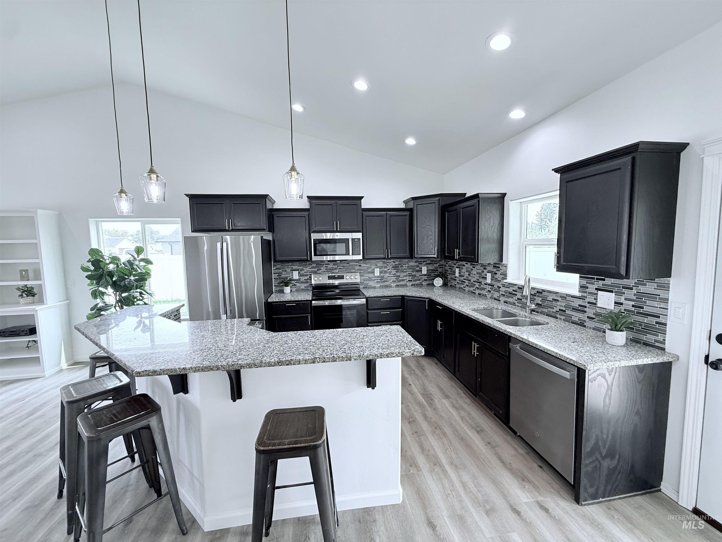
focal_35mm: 14
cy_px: 271
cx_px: 361
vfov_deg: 85.7
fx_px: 292
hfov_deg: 102.1
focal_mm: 2.22
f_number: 2.2
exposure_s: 1/120
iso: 160
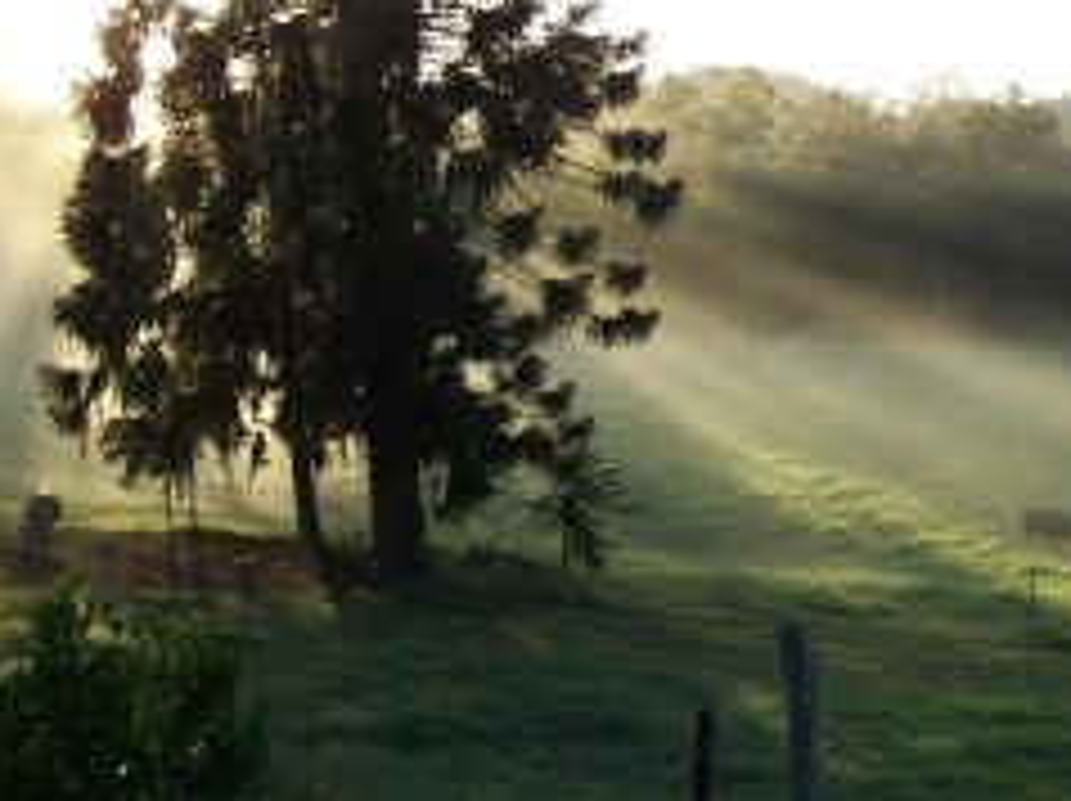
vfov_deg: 22.6
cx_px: 810
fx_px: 1978
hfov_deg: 29.8
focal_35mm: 64
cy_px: 162
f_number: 2.8
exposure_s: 1/350
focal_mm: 6.3
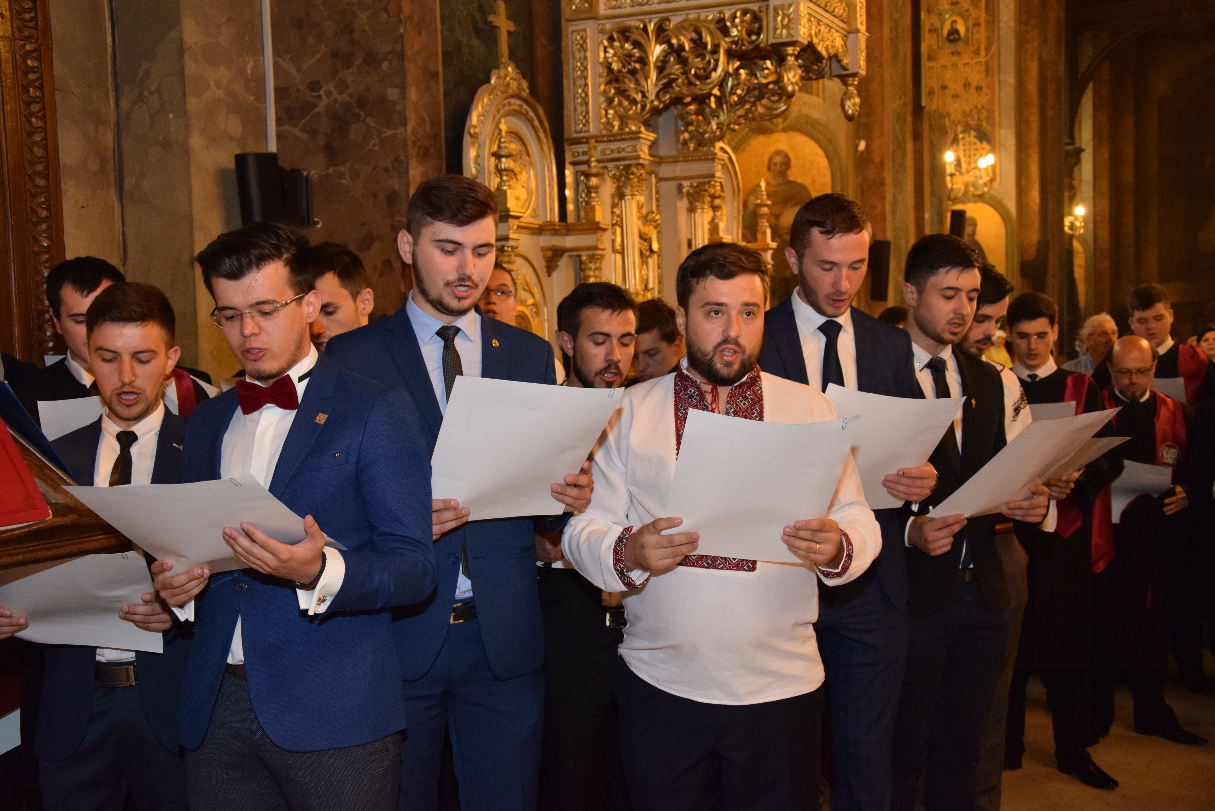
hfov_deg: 43.6
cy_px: 406
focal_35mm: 45
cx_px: 608
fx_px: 1519
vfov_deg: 29.9
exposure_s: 1/50
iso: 2000
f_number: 4.2
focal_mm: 30
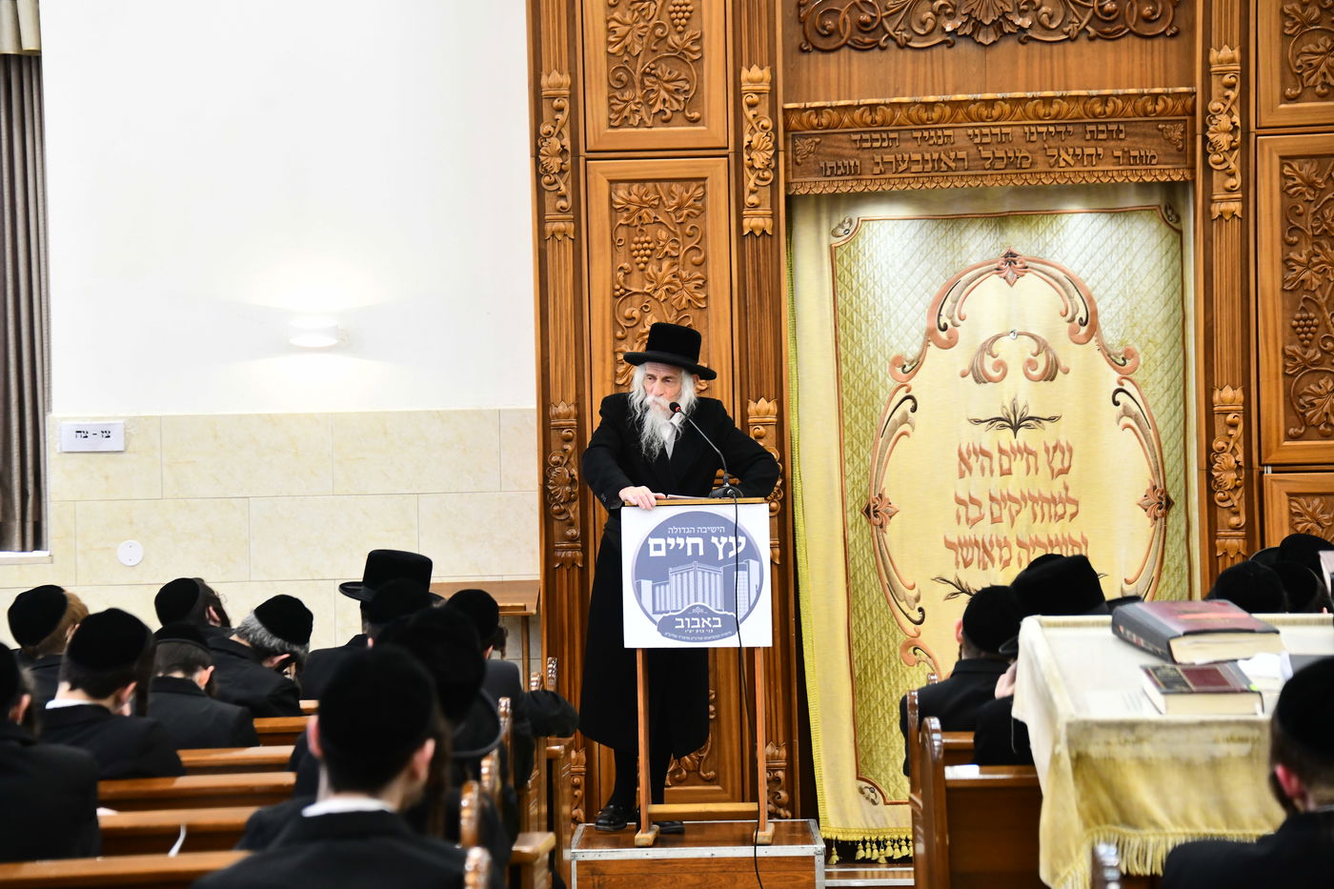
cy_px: 444
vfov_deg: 11.2
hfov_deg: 16.8
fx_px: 4520
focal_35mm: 122
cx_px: 667
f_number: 5.6
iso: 2500
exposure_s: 1/160
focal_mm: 122
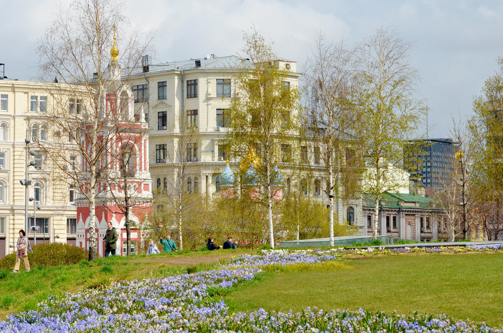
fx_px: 1464
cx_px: 252
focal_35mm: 105
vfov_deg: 13.0
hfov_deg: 19.5
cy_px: 166
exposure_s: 1/800
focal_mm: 70
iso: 200
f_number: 7.1
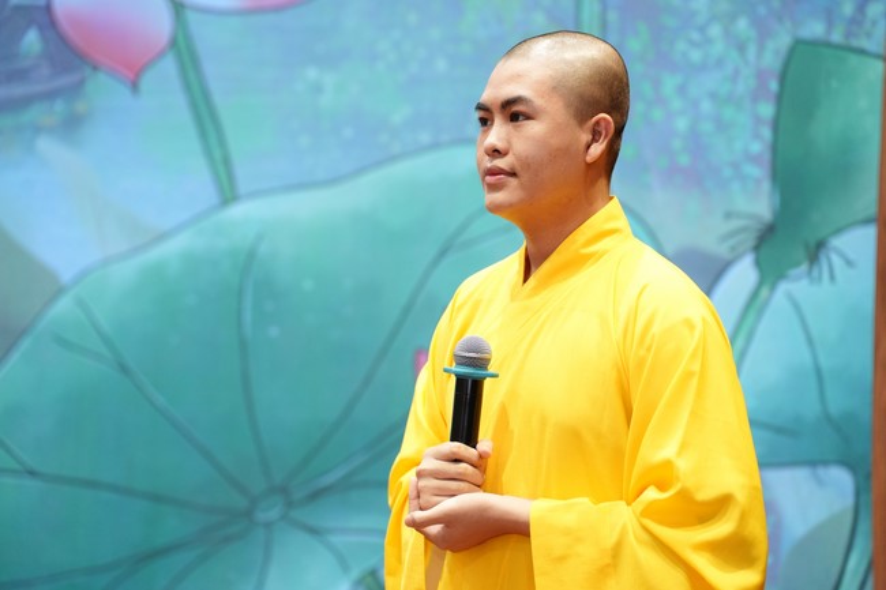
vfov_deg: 13.4
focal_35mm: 102
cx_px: 443
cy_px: 295
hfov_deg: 20.0
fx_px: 2510
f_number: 2.8
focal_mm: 102
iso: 2000
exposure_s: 1/80
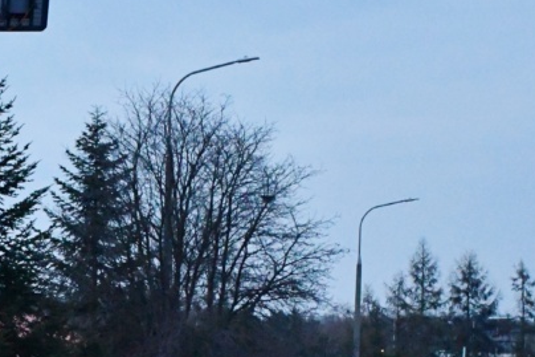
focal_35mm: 170
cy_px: 447
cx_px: -19
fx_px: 2525
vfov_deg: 8.0
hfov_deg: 11.9
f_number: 4.5
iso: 10000
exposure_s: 1/60
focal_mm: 45
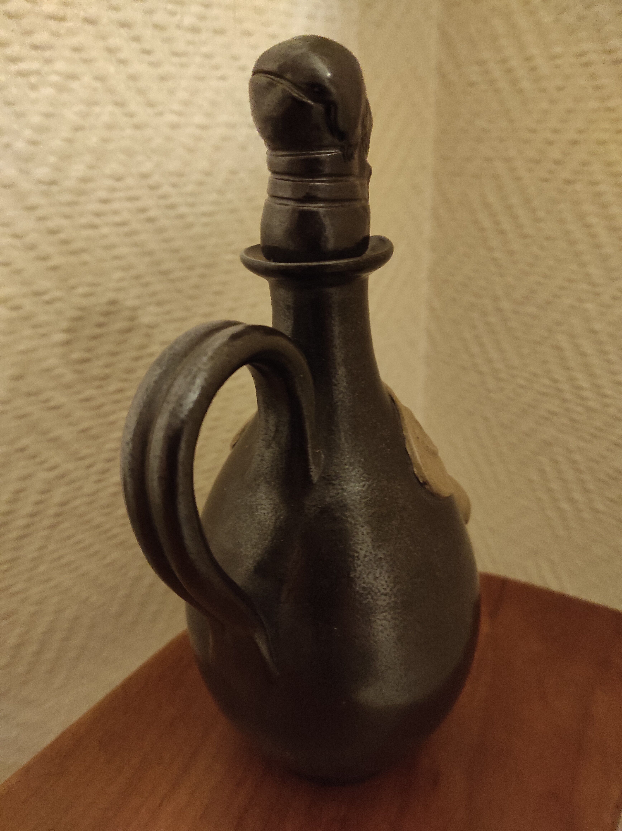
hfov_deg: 54.8
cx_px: 311
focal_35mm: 25
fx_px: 600
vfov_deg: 69.4
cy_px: 416
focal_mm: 5.43
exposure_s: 1/20
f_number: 1.89
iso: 1393
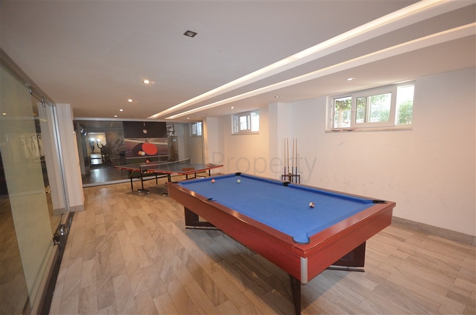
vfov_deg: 77.1
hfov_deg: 100.5
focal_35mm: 15
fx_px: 198
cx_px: 238
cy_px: 158
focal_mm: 10
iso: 2500
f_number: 4
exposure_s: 1/60
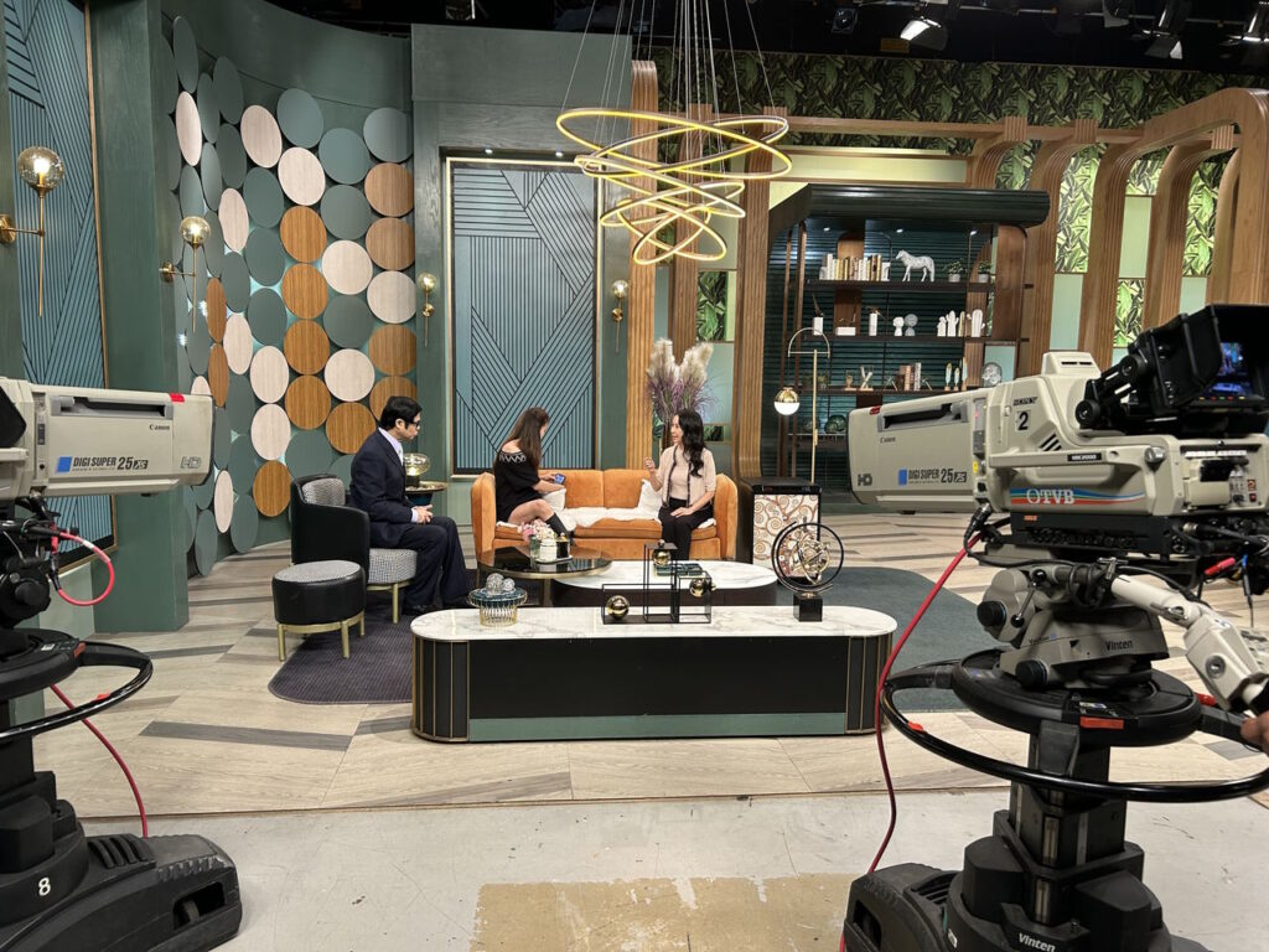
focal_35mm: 26
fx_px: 953
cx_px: 634
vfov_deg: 53.1
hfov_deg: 67.3
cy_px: 476
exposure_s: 1/100
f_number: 1.5
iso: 100
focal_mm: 5.7
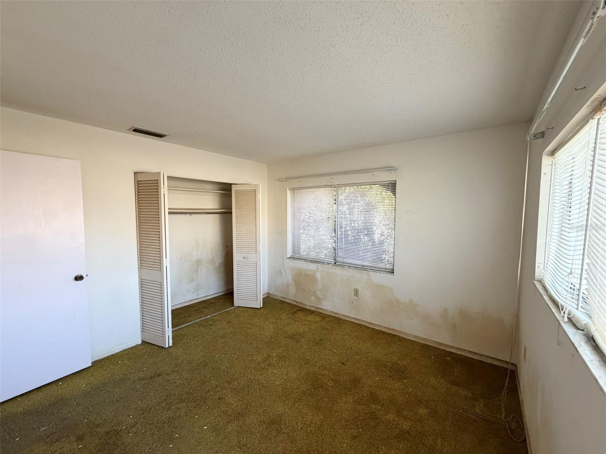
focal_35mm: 14
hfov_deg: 102.1
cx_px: 303
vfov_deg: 85.7
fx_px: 245
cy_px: 227
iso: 320
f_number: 2.2
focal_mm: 2.22
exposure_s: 1/121
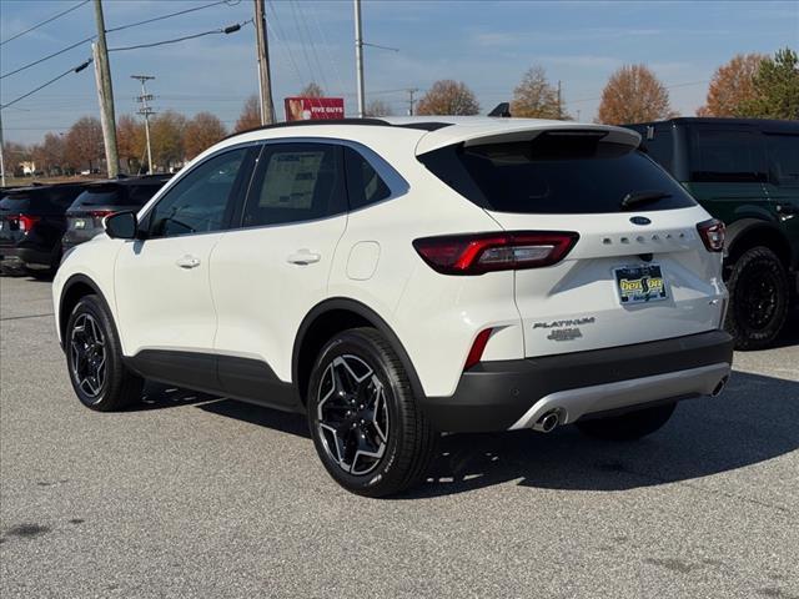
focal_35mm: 48
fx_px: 1108
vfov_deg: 30.3
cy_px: 300
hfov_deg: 39.7
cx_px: 400
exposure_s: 1/12500
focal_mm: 6.76
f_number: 1.78
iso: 64
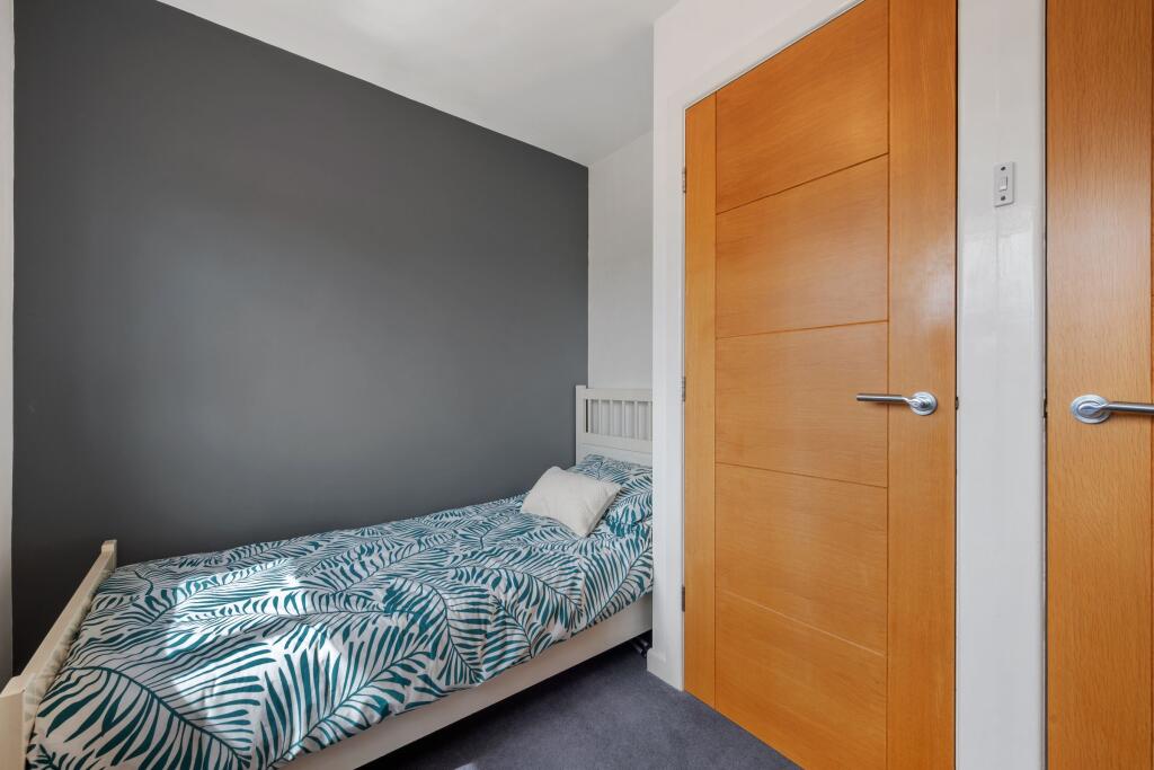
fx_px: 449
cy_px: 385
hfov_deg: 104.2
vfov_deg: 81.2
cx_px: 577
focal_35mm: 14
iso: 100
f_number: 10
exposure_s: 1/8
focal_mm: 14
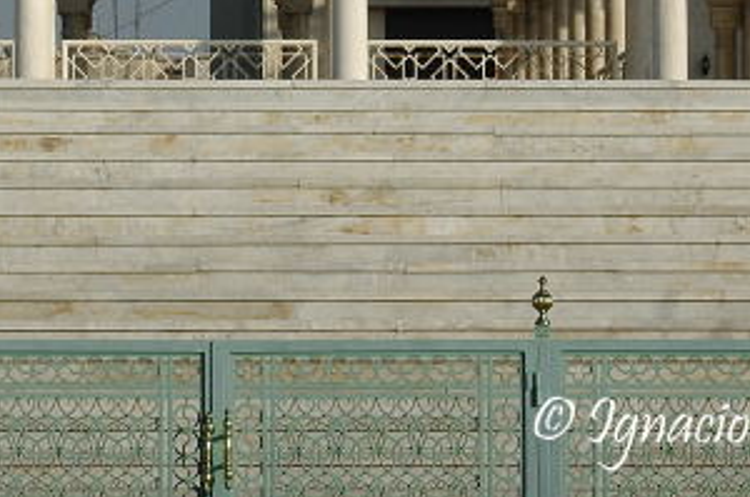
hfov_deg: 6.9
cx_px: 52
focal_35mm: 300
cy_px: -160
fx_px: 6247
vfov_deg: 4.5
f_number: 20
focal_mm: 75
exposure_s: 1/125
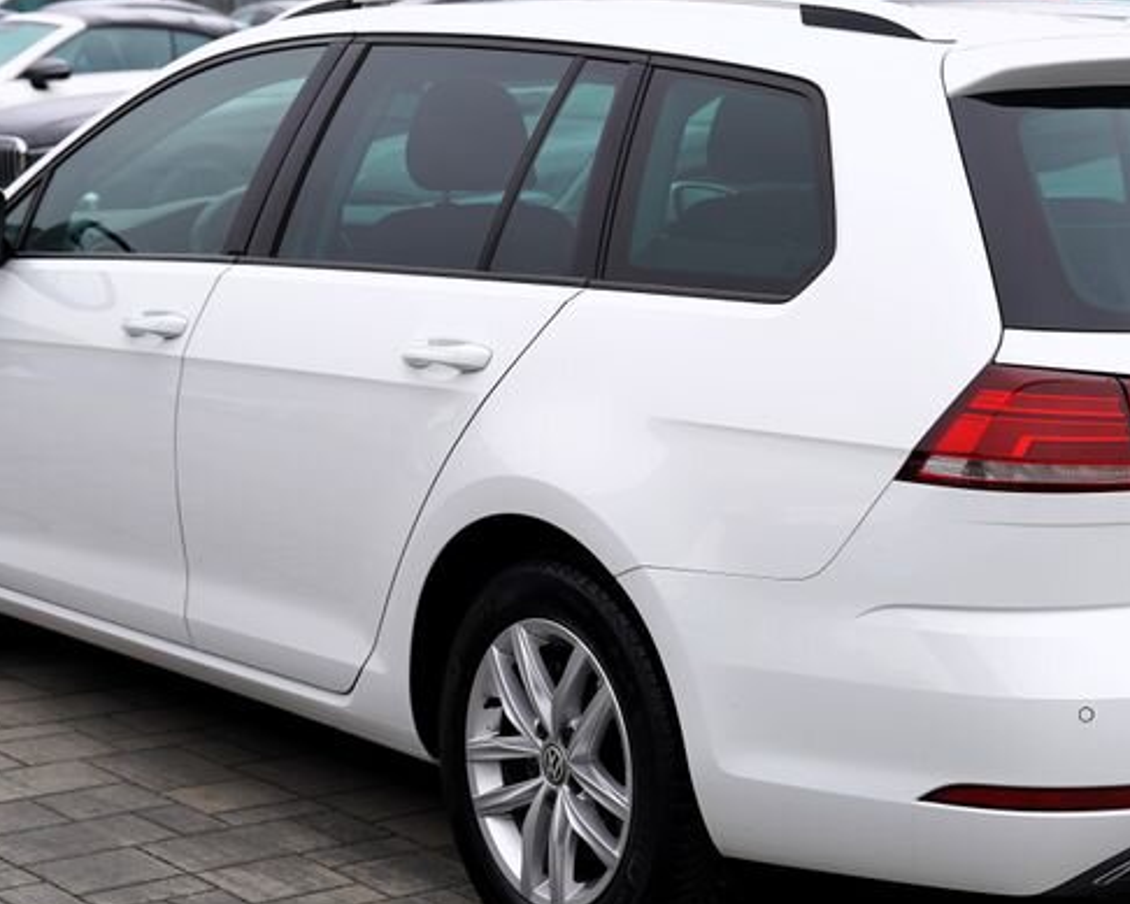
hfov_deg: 22.9
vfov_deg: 18.5
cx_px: 800
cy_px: 501
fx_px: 2776
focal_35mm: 83
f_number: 4.5
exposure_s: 1/125
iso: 100
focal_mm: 42
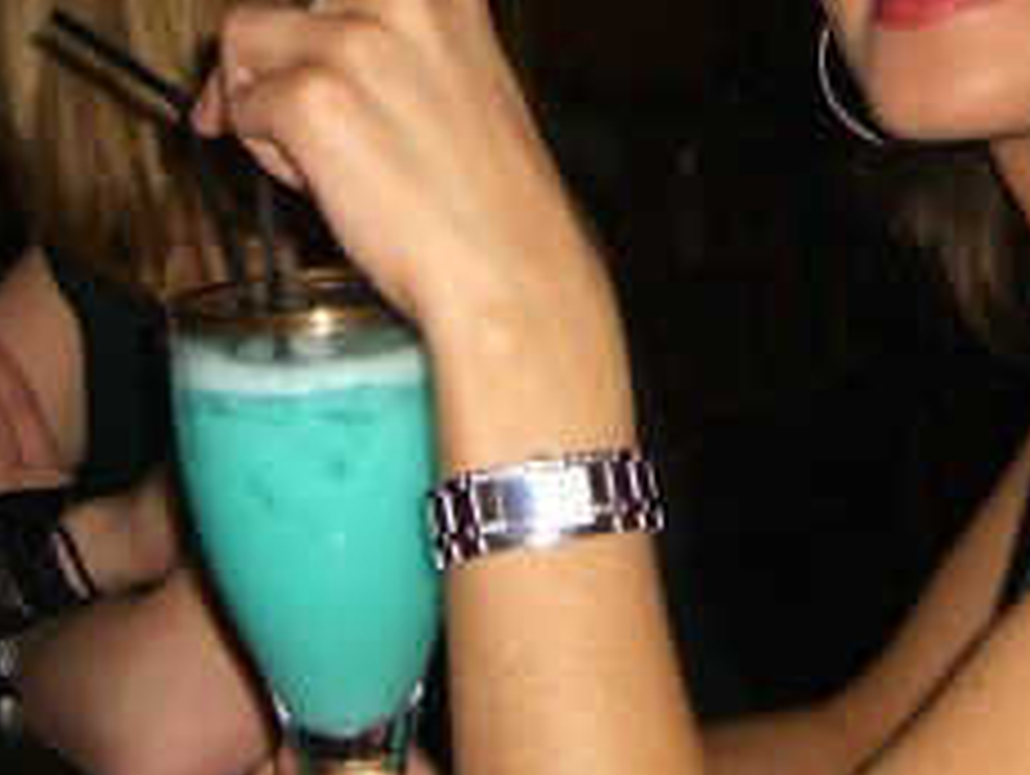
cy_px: 108
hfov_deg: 19.8
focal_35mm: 99
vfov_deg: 14.8
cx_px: 685
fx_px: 2949
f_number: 2.8
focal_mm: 7.9
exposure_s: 1/60
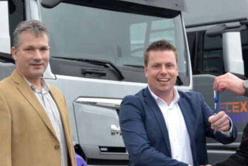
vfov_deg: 10.2
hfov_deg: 15.2
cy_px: 130
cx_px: 141
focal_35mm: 135
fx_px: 931
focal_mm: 58
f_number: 5
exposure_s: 1/80
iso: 400
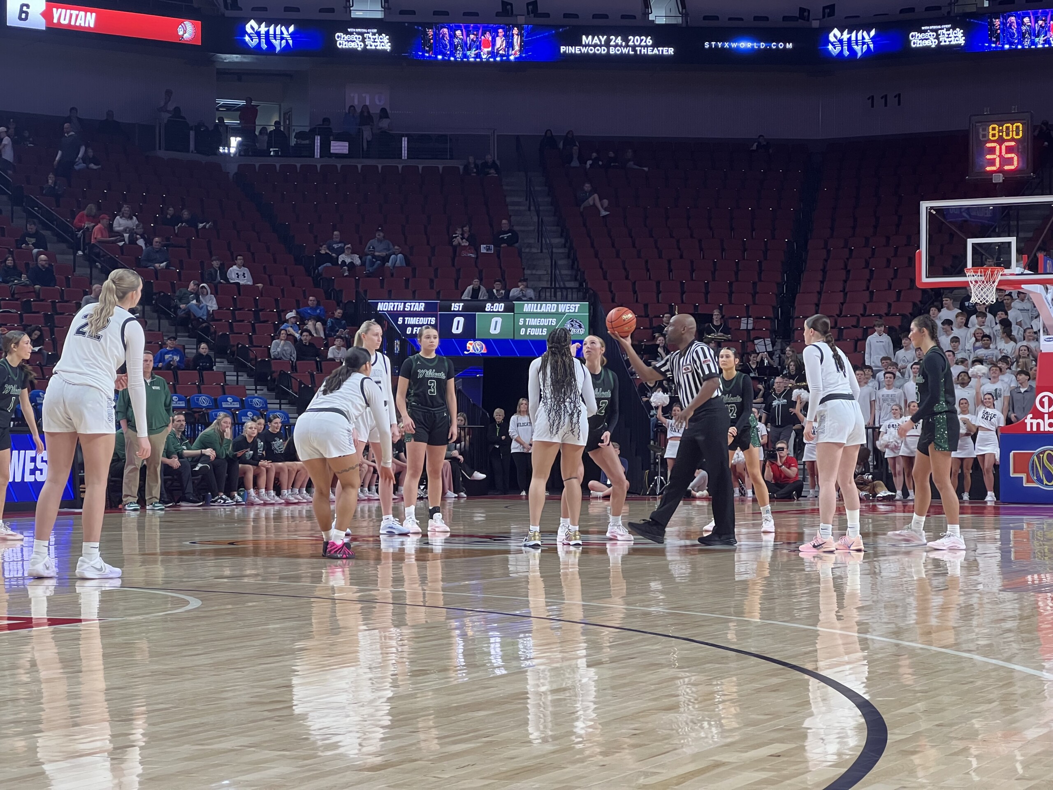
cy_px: 395
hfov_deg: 25.3
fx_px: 2342
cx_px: 526
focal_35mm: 77
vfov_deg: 19.1
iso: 160
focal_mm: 9
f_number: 2.8
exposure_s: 1/99
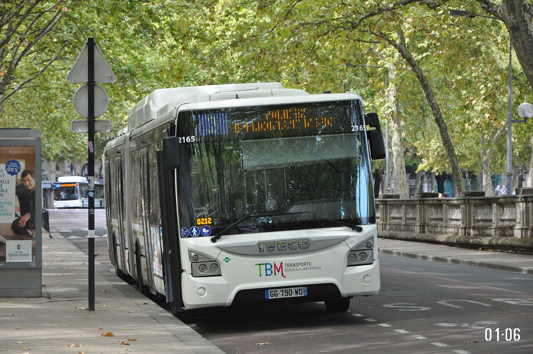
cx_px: 266
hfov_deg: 15.2
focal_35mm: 135
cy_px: 177
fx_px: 1996
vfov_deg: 10.1
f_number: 5.6
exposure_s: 1/500
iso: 1250
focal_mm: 90
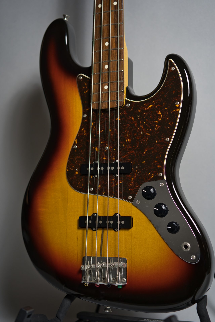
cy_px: 161
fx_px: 493
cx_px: 108
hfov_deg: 24.6
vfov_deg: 36.2
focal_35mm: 55
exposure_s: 1/60
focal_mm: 55
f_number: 2.8
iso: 400
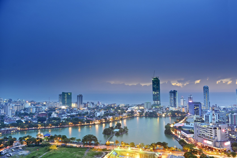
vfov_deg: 53.2
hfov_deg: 73.7
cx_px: 118
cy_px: 79
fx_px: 158
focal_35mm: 24
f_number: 4.5
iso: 100
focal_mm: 24
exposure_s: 8
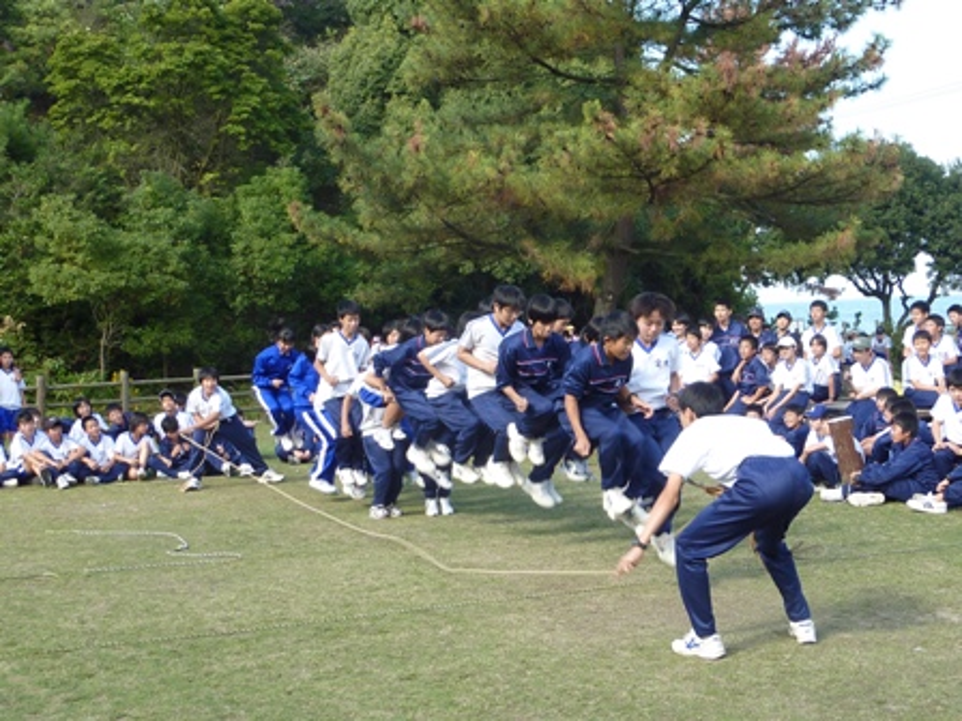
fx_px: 1390
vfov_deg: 29.1
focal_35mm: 50
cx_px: 481
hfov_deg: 38.2
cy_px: 360
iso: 80
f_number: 4
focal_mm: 5.7
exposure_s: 1/160
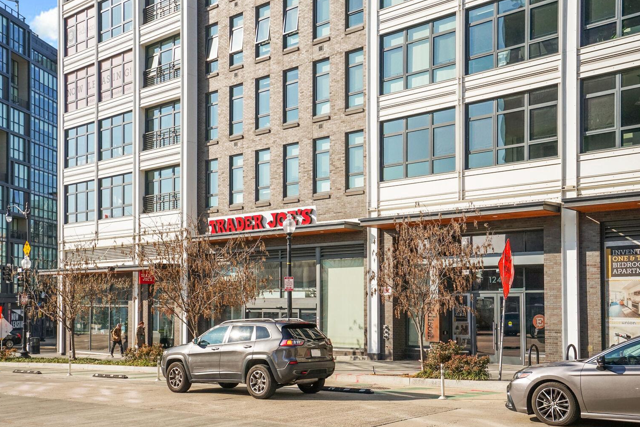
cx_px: 279
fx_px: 711
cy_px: 240
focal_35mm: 40
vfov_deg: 33.4
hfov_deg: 48.3
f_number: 9
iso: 800
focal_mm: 35
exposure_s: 1/1600
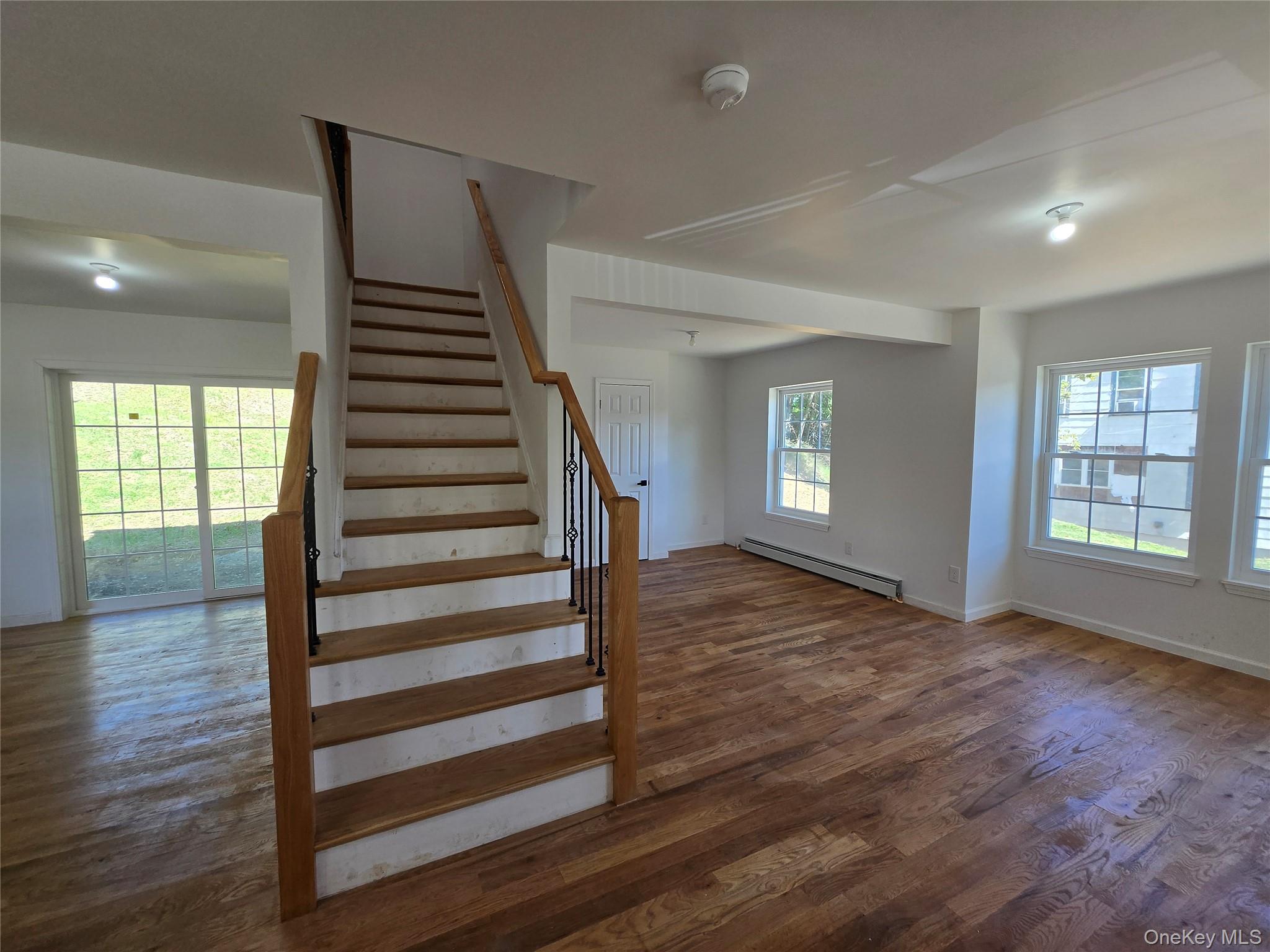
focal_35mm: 13
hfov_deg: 106.2
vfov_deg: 89.9
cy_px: 476
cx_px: 635
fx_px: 477
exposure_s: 1/60
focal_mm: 1.7
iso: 32
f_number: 2.2
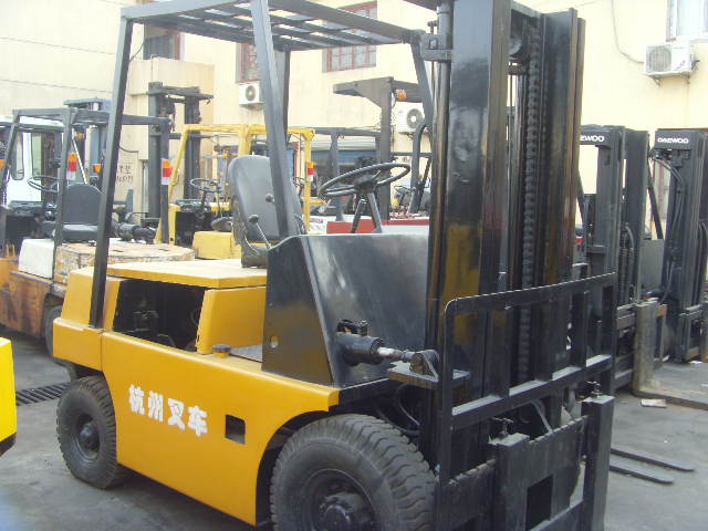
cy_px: 266
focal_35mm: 39
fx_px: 798
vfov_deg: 36.8
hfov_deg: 47.9
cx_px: 354
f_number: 3.5
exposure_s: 1/60
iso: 100
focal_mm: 6.6
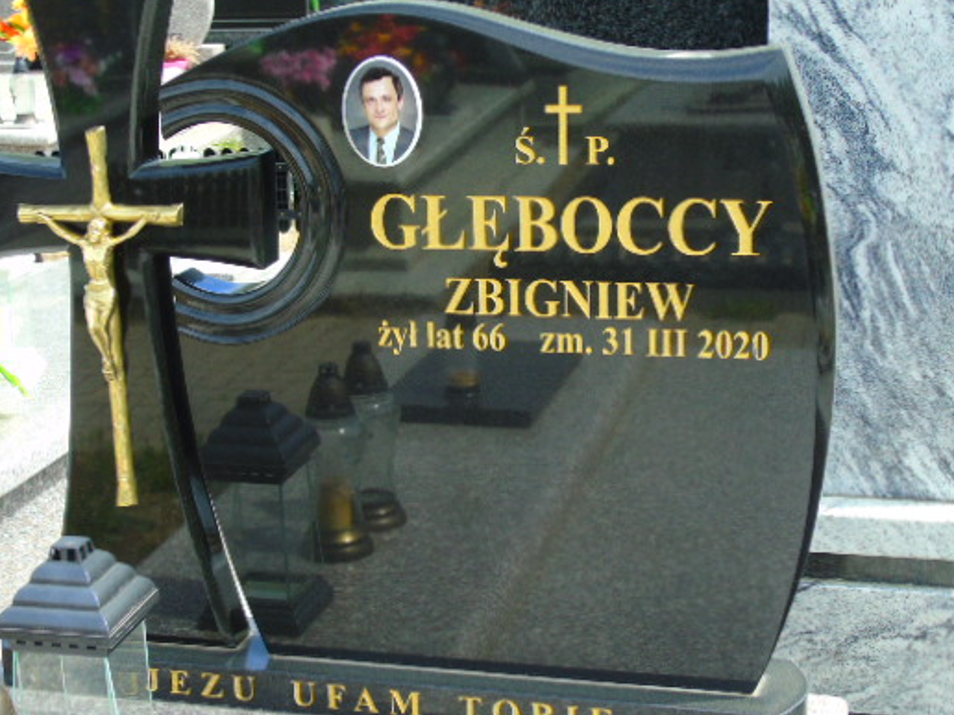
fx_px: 1846
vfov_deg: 21.9
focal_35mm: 67
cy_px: 390
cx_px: 405
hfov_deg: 28.9
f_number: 4.3
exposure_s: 1/250
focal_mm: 9.6
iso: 80
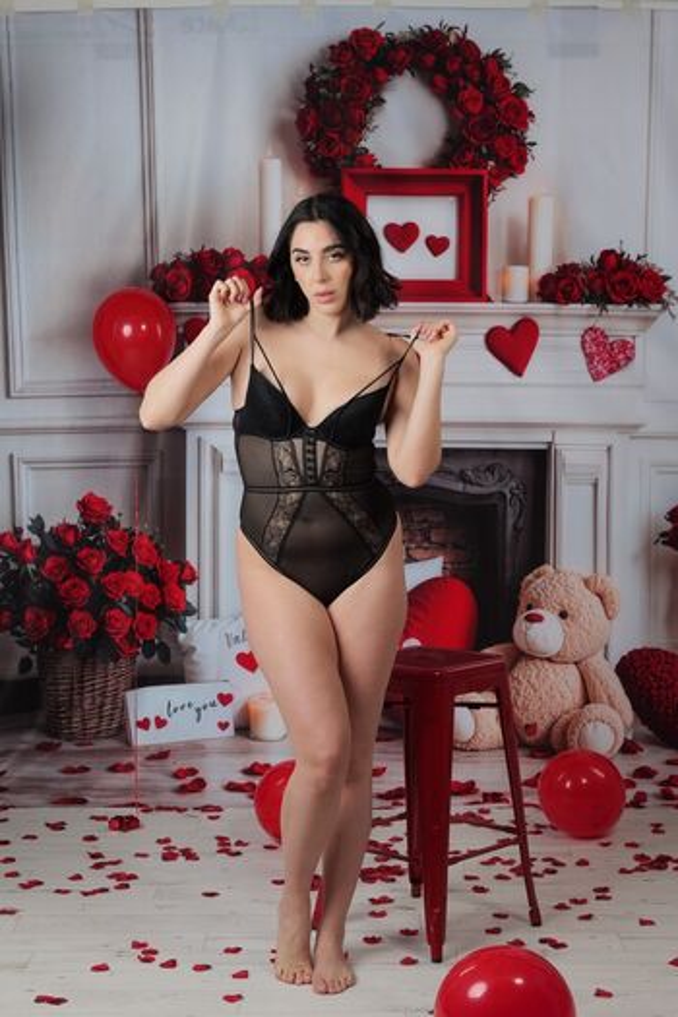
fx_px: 1977
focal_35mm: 70
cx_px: 339
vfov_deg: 28.8
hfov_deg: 19.5
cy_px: 508
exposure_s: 1/160
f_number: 7.1
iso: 100
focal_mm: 70
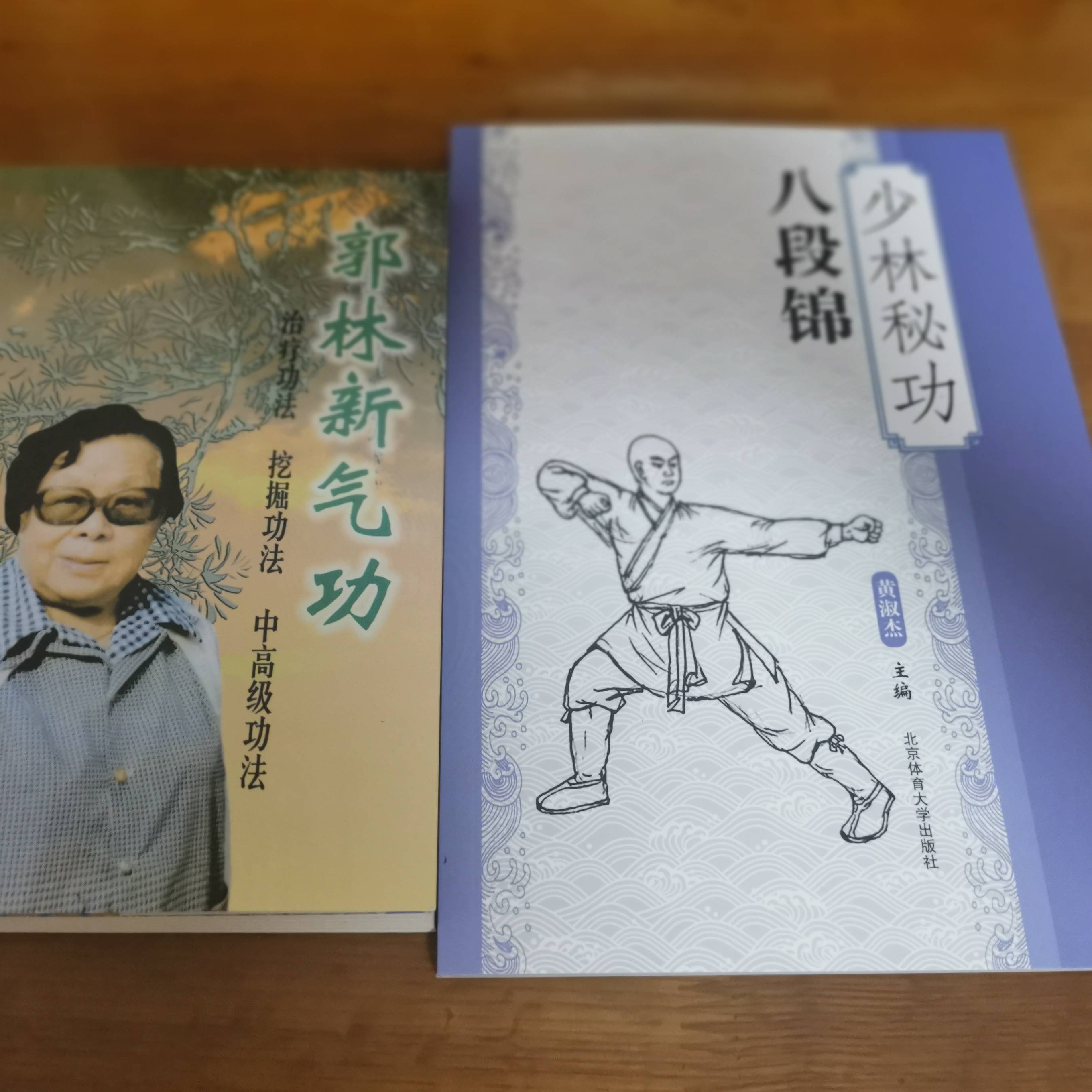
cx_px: 496
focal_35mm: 32
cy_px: 545
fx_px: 1142
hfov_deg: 51.0
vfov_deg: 51.1
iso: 500
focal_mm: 5.58
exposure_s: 1/33.3
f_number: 1.8
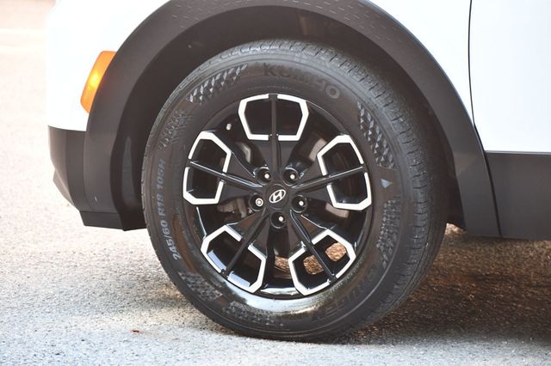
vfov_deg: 7.6
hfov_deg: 11.4
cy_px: 183
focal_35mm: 180
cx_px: 276
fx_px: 2753
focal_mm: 120
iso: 1100
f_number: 4.8
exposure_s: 1/125
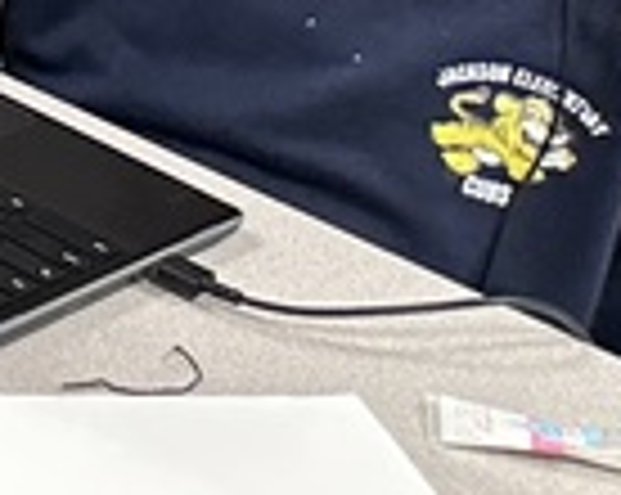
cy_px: -540
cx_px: -1526
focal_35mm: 174
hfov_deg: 8.4
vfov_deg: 8.4
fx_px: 3193
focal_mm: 6.86
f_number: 1.78
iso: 200
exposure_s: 1/60
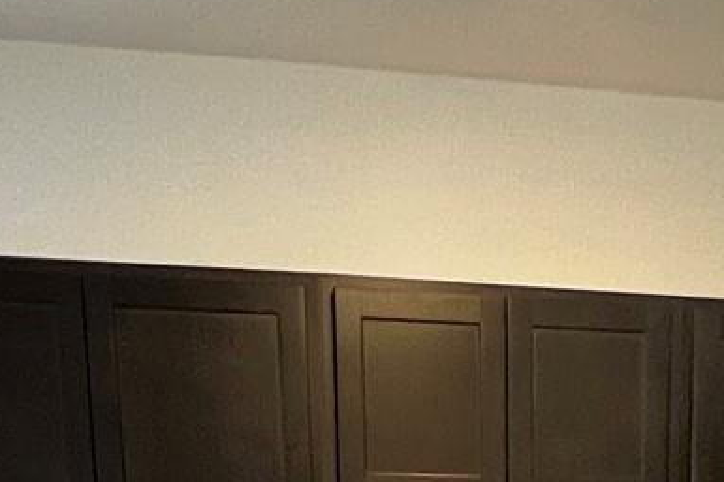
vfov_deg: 14.2
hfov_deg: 27.6
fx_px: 1447
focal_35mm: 72
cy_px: 1086
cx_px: 559
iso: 320
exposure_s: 1/60
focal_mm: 1.57
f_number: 1.8
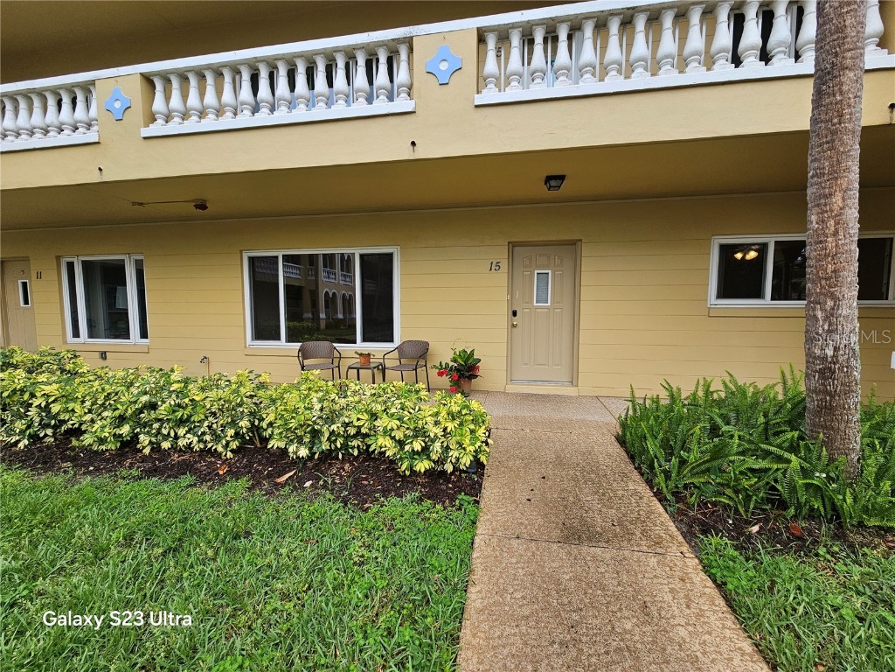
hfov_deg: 106.2
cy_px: 336
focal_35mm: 13
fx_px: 336
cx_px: 448
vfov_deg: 89.9
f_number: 2.2
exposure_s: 1/487
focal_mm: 2.2
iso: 50
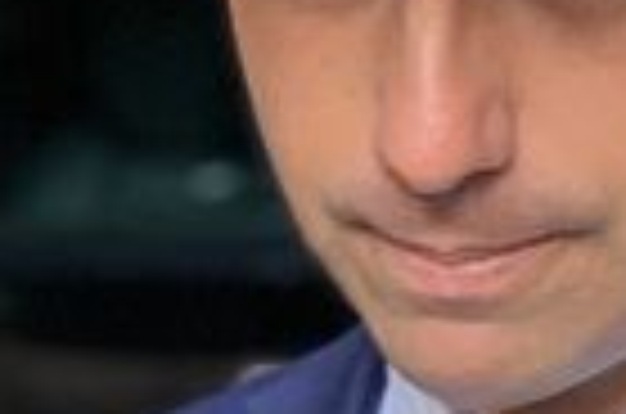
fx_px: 5101
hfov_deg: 7.0
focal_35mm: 294
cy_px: 342
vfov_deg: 4.6
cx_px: 649
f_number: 2.4
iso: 125
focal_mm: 6
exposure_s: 1/105
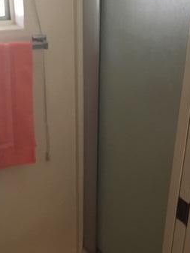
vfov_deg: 34.4
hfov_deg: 26.6
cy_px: 181
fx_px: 402
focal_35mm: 55
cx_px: 101
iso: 250
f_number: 2.2
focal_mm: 4.15
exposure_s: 1/15
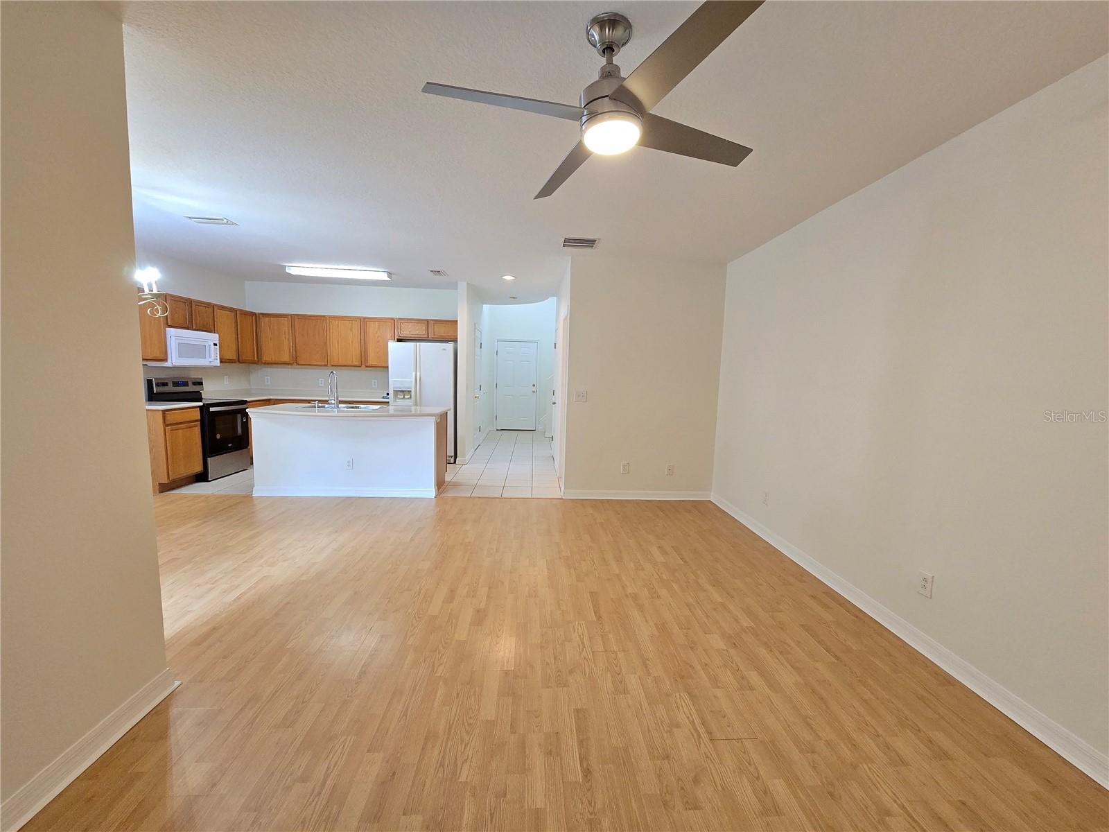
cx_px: 554
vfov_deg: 89.9
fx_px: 416
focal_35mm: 13
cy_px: 416
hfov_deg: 106.2
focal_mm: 2.2
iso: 250
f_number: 2.2
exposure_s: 1/60
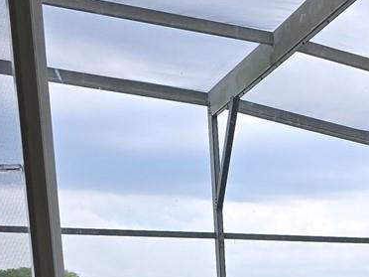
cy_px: 546
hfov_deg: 19.0
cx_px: 418
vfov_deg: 13.0
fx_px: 1055
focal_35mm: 99
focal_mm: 6.3
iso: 40
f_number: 1.7
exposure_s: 1/180
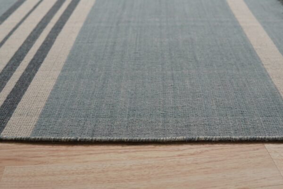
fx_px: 354
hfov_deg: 43.6
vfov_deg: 29.9
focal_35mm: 45
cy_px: 94
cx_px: 142
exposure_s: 1/250
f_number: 4
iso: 500
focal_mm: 30
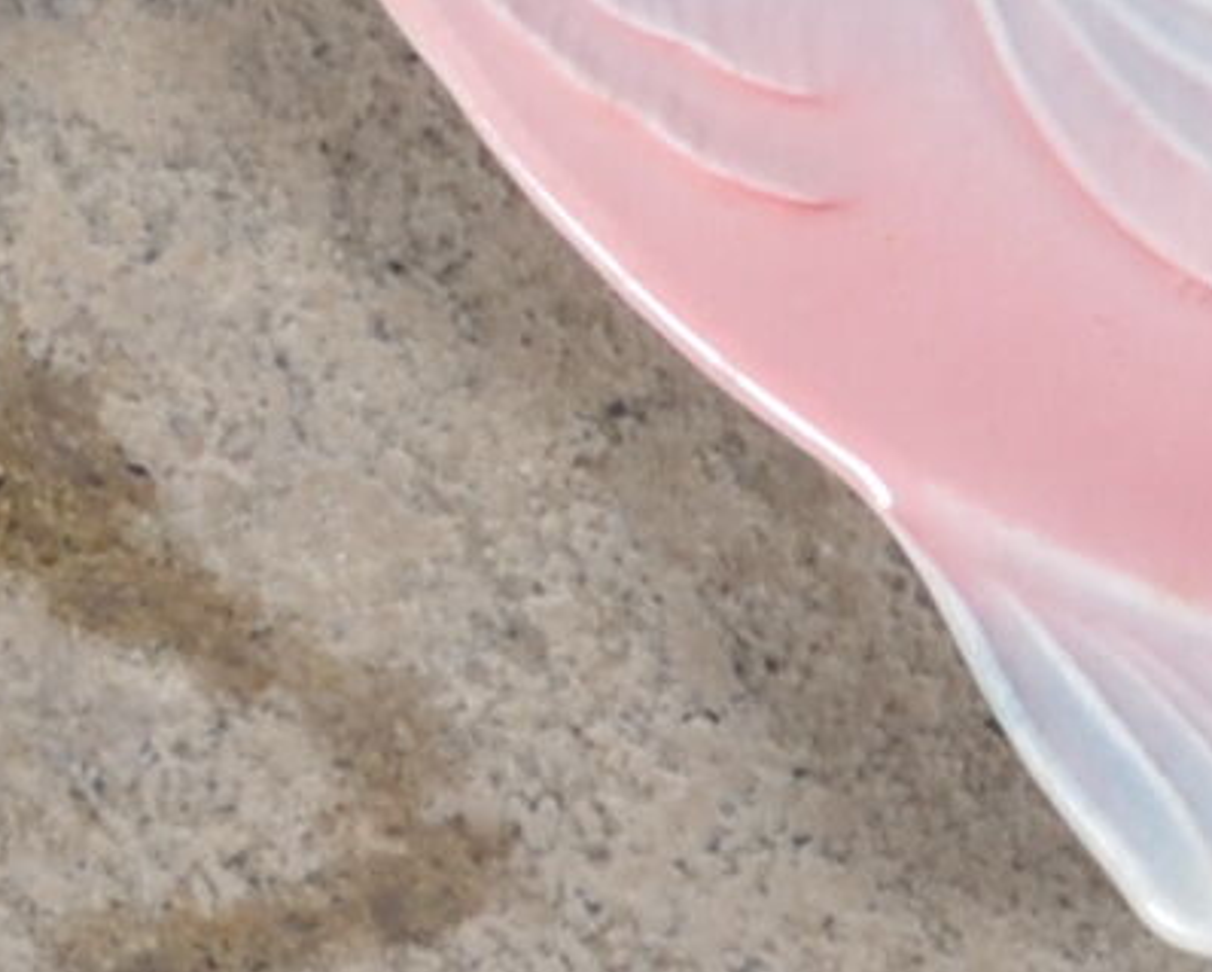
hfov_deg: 3.0
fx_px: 23405
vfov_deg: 2.4
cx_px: -210
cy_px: -1563
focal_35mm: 652
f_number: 10
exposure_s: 1/125
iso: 100
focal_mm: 50
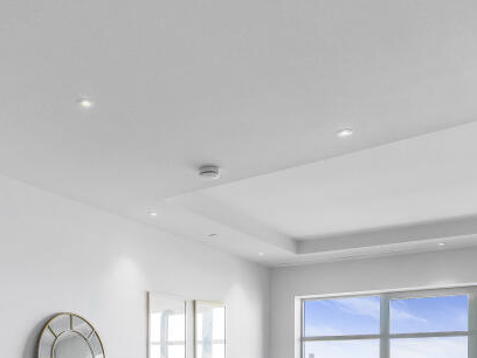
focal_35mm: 41
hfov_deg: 45.2
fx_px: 565
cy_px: 390
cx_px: 165
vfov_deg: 31.4
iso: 1000
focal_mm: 17
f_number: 8
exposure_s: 1/60
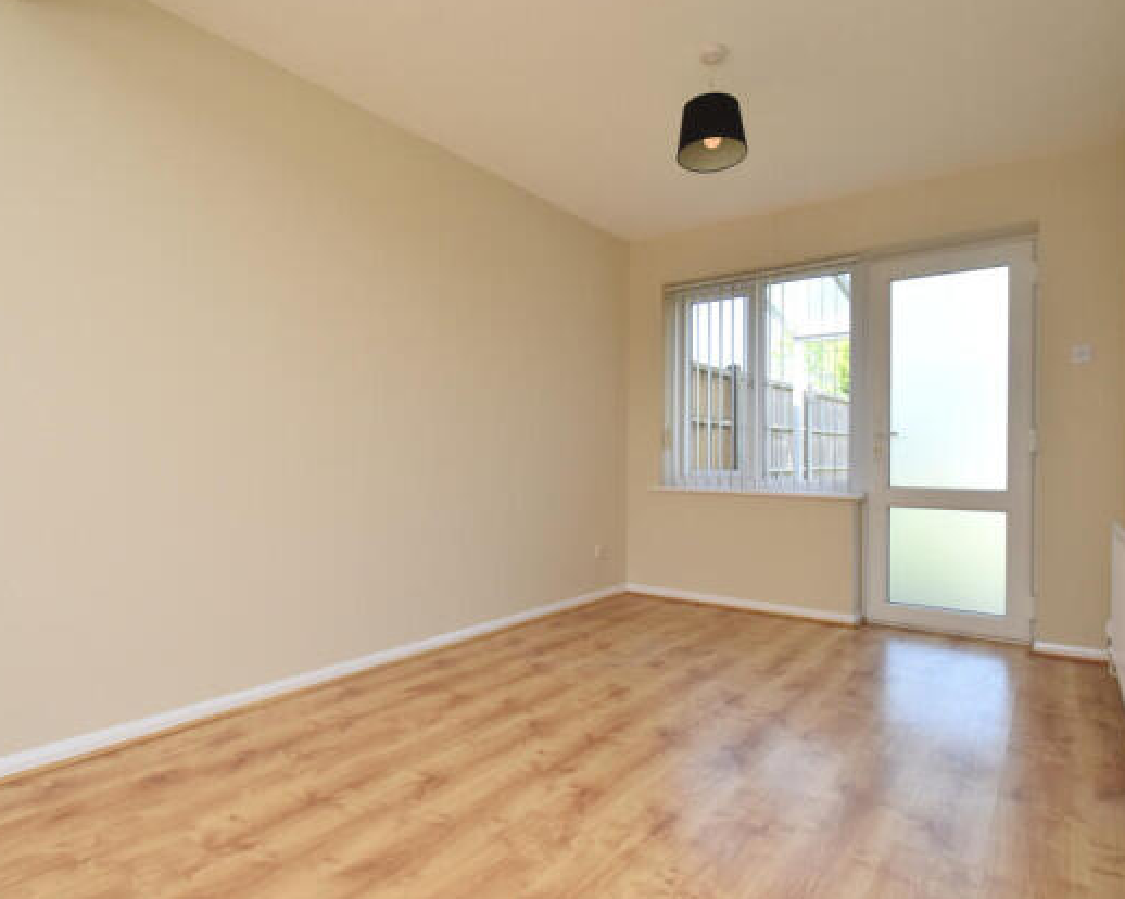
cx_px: 594
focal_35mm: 20
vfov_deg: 69.1
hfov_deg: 81.5
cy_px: 429
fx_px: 652
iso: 250
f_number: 5
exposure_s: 1/200
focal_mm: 11
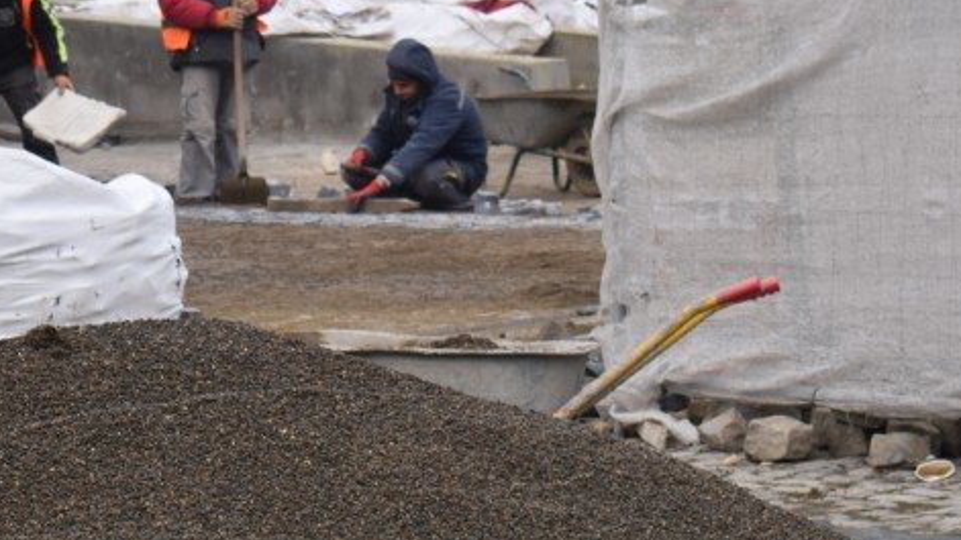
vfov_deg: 5.7
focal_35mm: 211
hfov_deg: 10.0
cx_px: -184
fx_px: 5384
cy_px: 65
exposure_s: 1/250
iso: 400
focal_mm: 55
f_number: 8
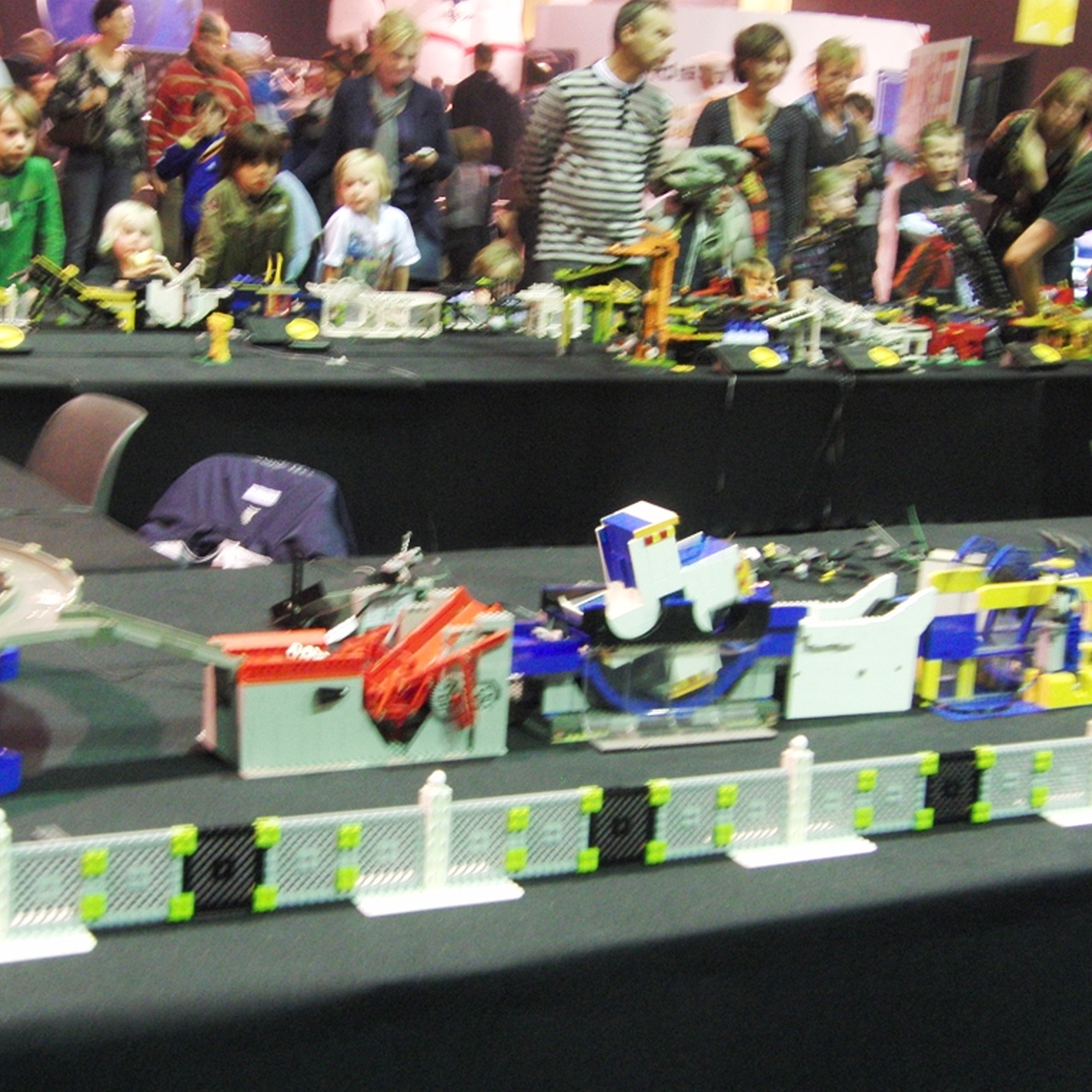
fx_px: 2070
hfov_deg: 29.4
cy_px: 545
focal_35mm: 58
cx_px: 388
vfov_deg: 29.6
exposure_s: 1/4
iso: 400
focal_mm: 8.7
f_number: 3.3
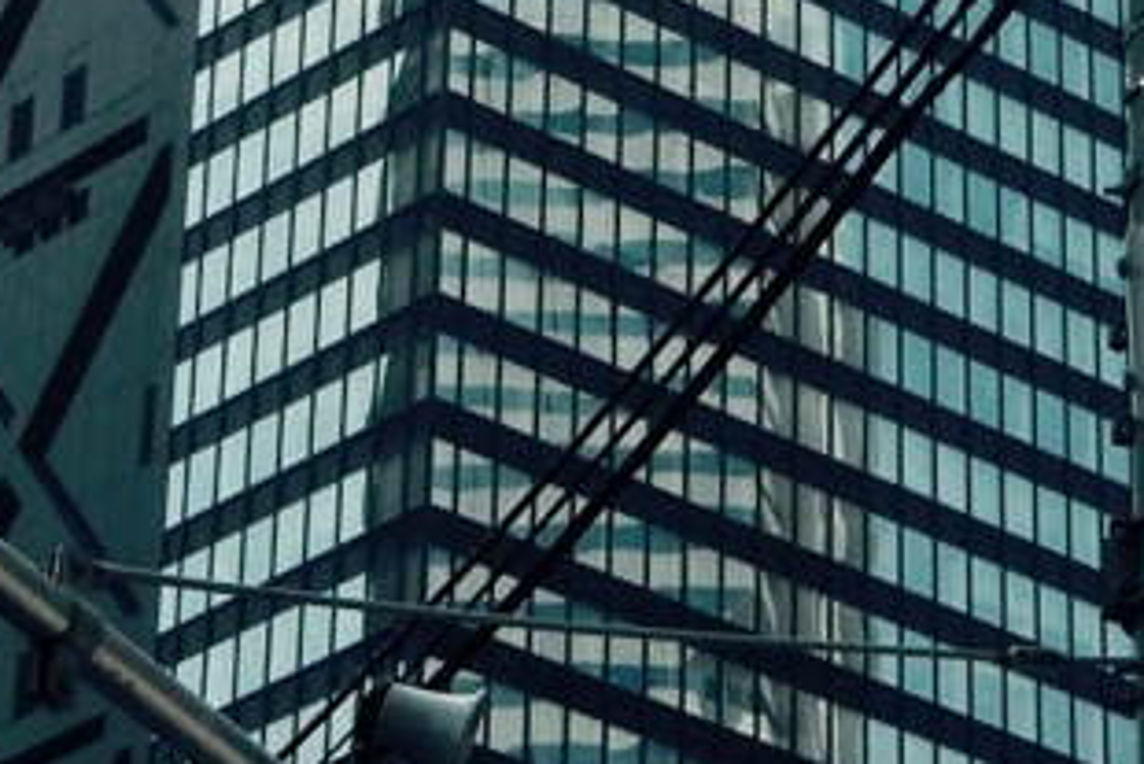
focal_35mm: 206
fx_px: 6549
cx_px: 948
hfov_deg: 10.0
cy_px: -461
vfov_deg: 6.6
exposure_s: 1/800
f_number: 4.5
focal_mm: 10.7
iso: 125
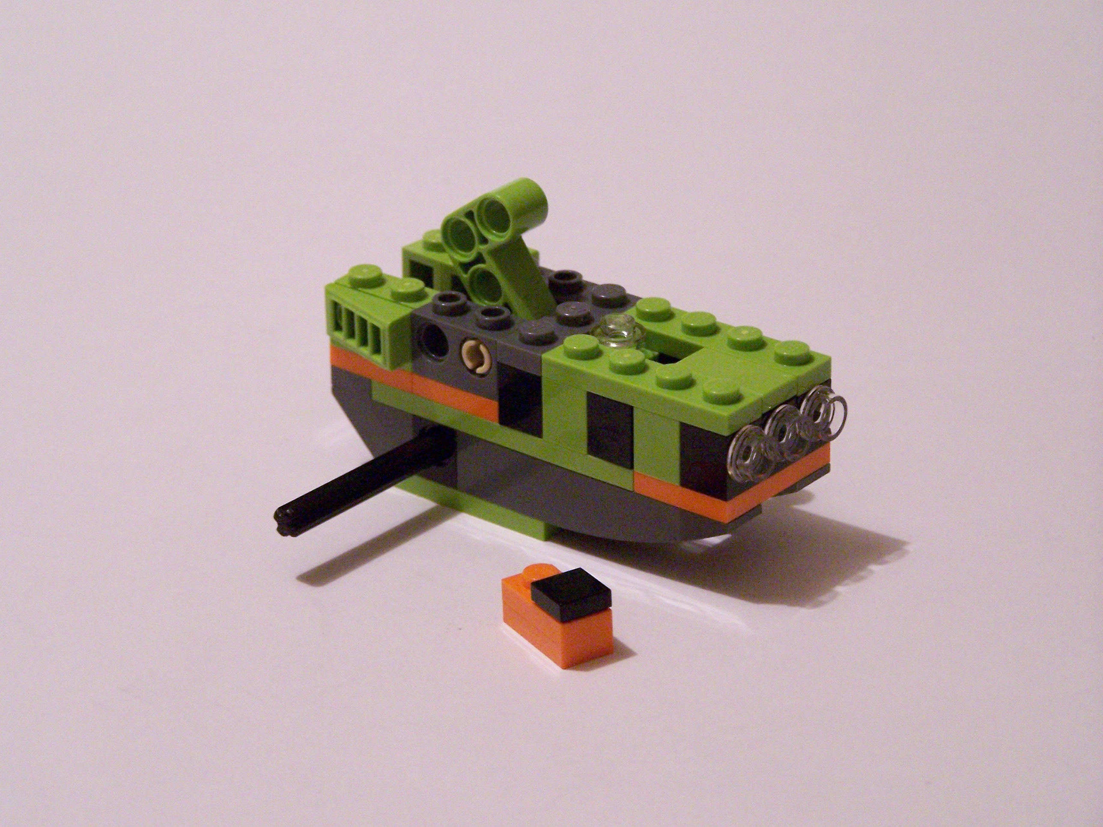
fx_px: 3728
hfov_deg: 16.8
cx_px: 552
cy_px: 414
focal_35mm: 117
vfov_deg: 12.7
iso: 400
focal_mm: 19.4
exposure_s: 1/20
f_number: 3.2
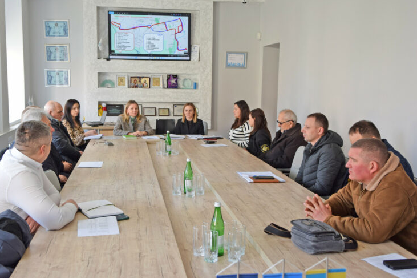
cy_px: 135
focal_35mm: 41
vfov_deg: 32.6
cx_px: 200
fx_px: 475
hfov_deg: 47.4
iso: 450
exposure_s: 1/60
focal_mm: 26
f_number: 4
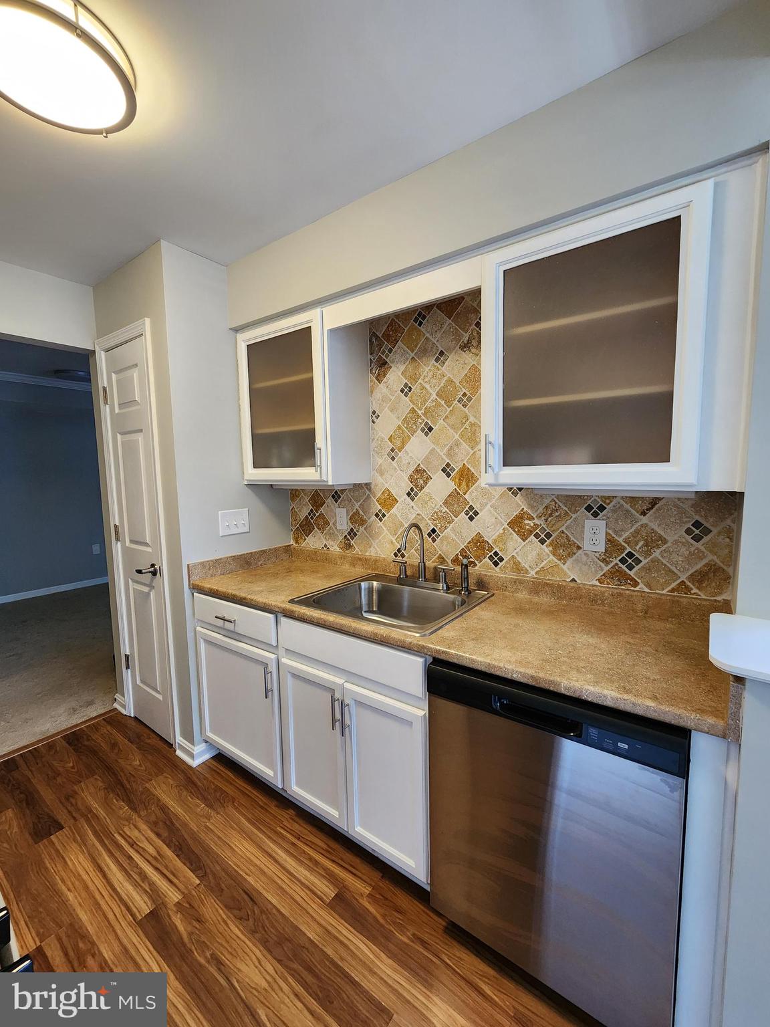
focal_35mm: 13
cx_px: 385
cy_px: 514
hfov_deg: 89.9
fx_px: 386
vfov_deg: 106.2
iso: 200
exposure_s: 1/60
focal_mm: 2.2
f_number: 2.2
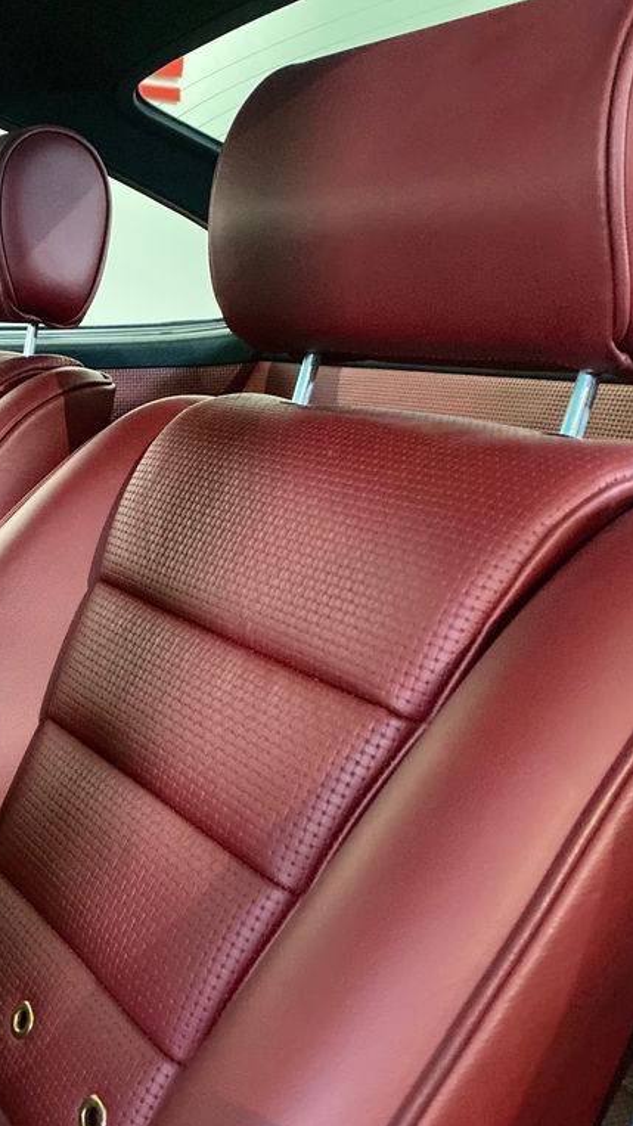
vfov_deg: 52.8
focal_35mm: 38
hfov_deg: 29.7
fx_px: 1134
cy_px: 564
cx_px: 47
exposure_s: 1/30
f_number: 1.8
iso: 1000
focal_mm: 4.25
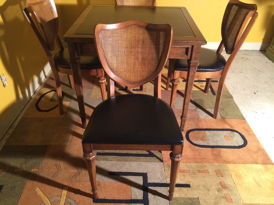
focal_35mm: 30
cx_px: 137
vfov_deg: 46.8
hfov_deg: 60.0
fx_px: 237
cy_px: 102
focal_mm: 4.12
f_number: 2.2
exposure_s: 1/30
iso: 160
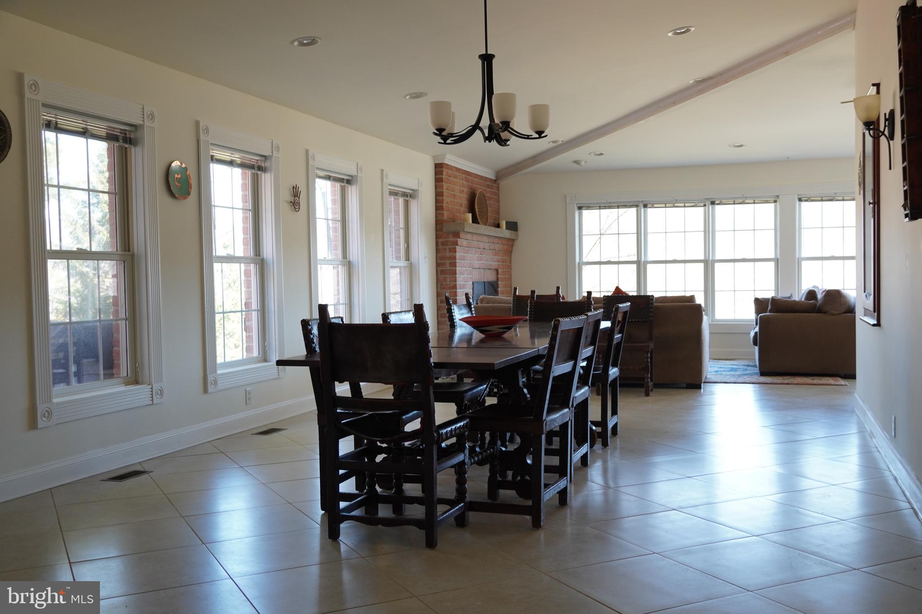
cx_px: 461
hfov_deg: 53.1
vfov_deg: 36.9
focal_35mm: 36
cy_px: 307
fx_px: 922
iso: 400
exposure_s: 1/60
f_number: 4
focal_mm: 24
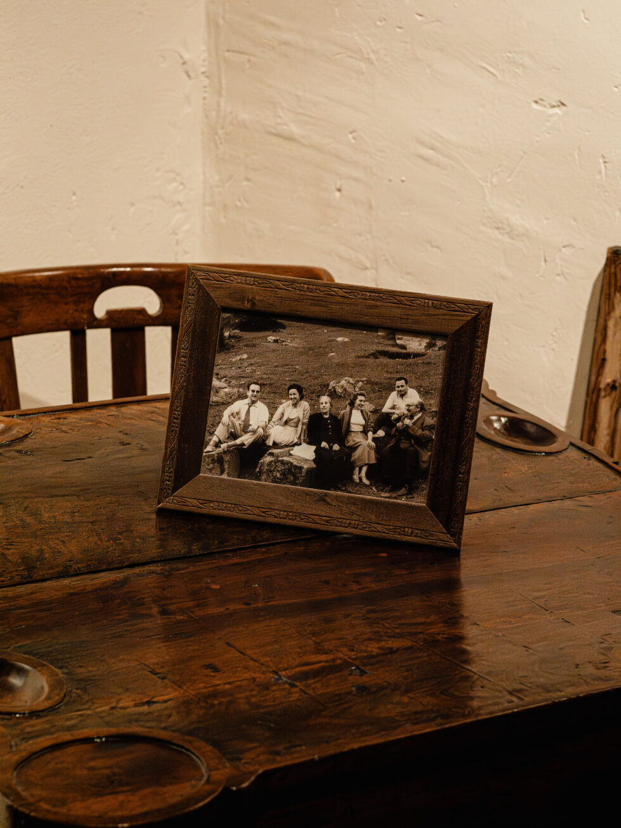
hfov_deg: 16.4
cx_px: 310
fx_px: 2153
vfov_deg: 21.8
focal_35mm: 90
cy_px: 414
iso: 6400
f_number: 5
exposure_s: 1/400
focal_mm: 45
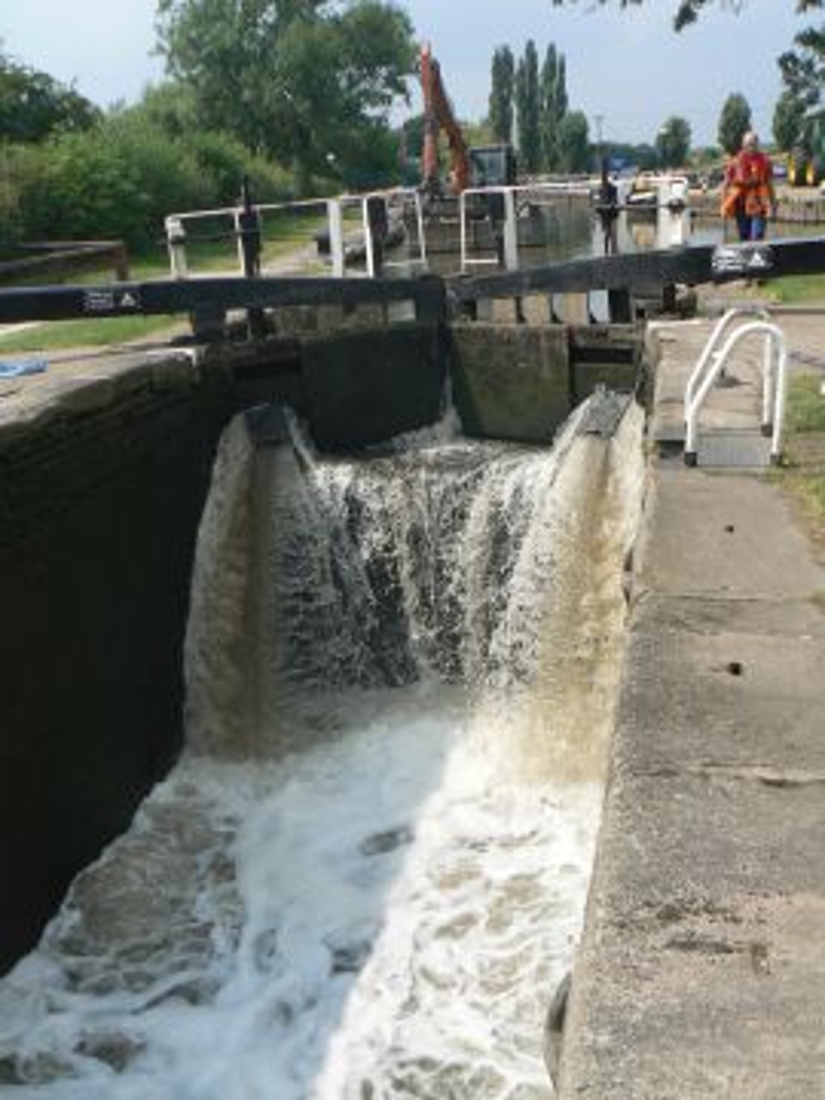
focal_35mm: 36
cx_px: 412
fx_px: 1144
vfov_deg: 51.4
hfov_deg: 39.7
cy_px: 550
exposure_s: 1/400
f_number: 5.6
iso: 80
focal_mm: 6
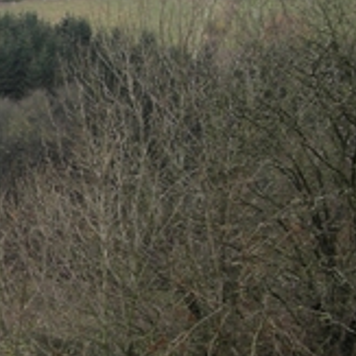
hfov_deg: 14.3
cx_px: -177
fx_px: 1326
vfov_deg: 15.2
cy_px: 55
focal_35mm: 114
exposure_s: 1/73.1
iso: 50
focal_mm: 5.8
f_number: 3
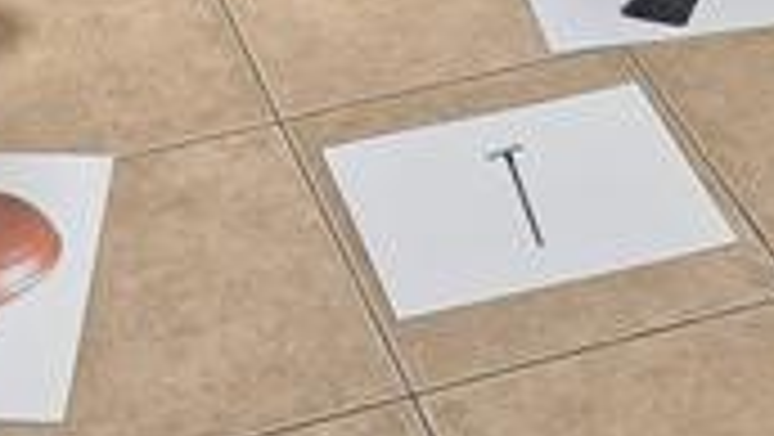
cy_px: -414
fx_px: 2300
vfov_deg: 10.1
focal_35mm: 112
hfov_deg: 19.1
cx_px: 364
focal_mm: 5.54
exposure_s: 1/60
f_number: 1.8
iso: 200
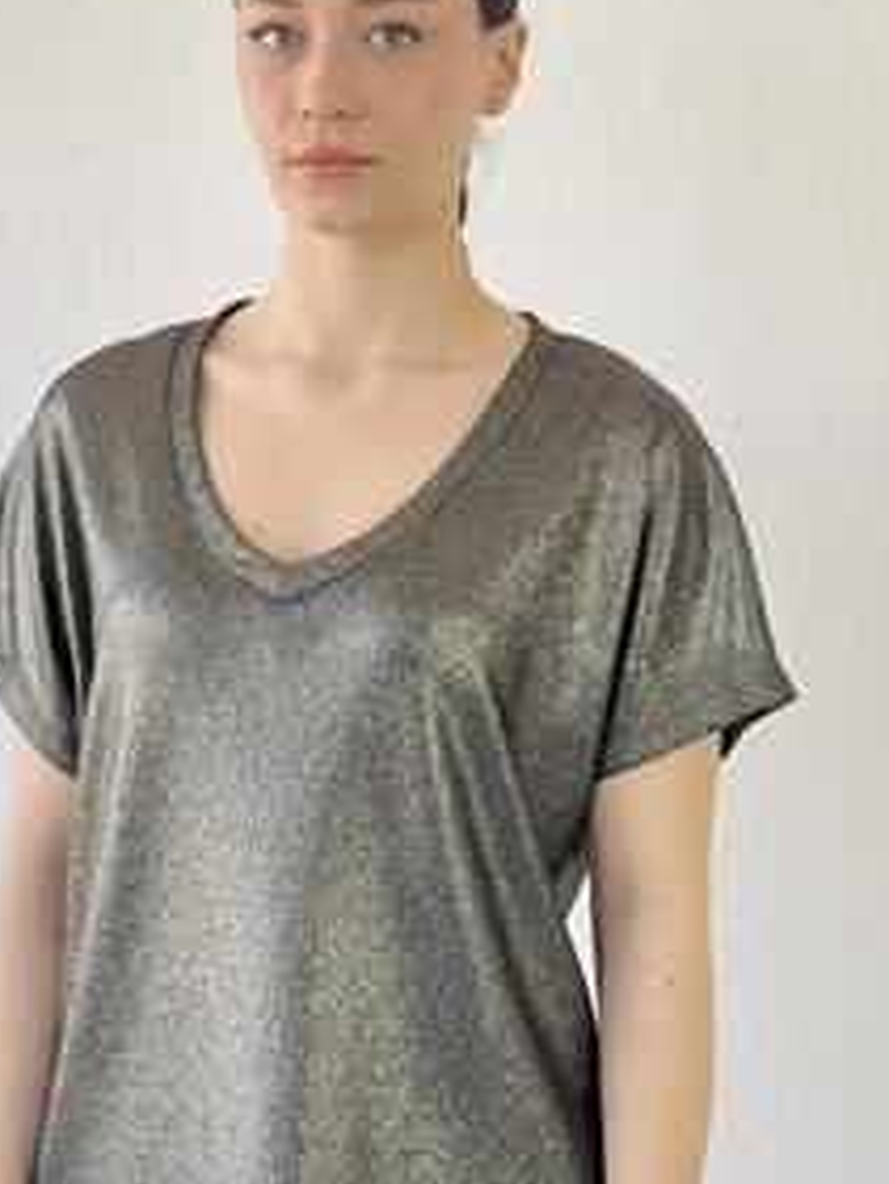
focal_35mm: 91
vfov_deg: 21.5
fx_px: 3114
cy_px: 659
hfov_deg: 16.2
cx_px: 337
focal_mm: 6.76
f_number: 1.78
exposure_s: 1/100
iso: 100
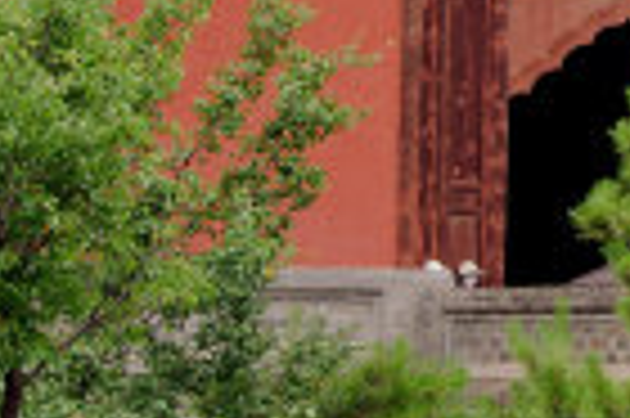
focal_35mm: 222
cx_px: 918
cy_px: -290
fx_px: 3880
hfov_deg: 9.1
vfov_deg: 6.1
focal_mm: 45
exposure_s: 1/80
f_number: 6.3
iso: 400
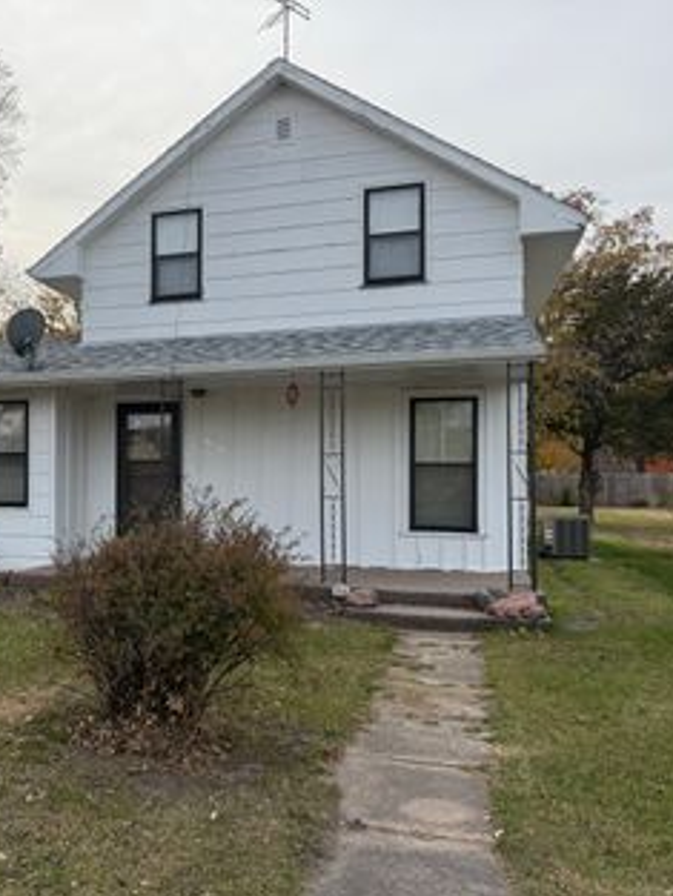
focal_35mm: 33
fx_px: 855
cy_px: 459
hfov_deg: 40.8
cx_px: 116
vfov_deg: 55.3
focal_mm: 6.76
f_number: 1.78
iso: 100
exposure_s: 1/3021
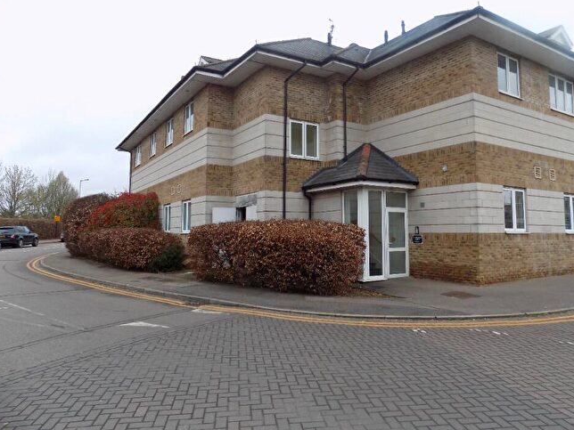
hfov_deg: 69.4
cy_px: 202
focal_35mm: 25
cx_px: 289
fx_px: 415
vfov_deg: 54.8
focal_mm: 4
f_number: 3.1
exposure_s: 1/160
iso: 80
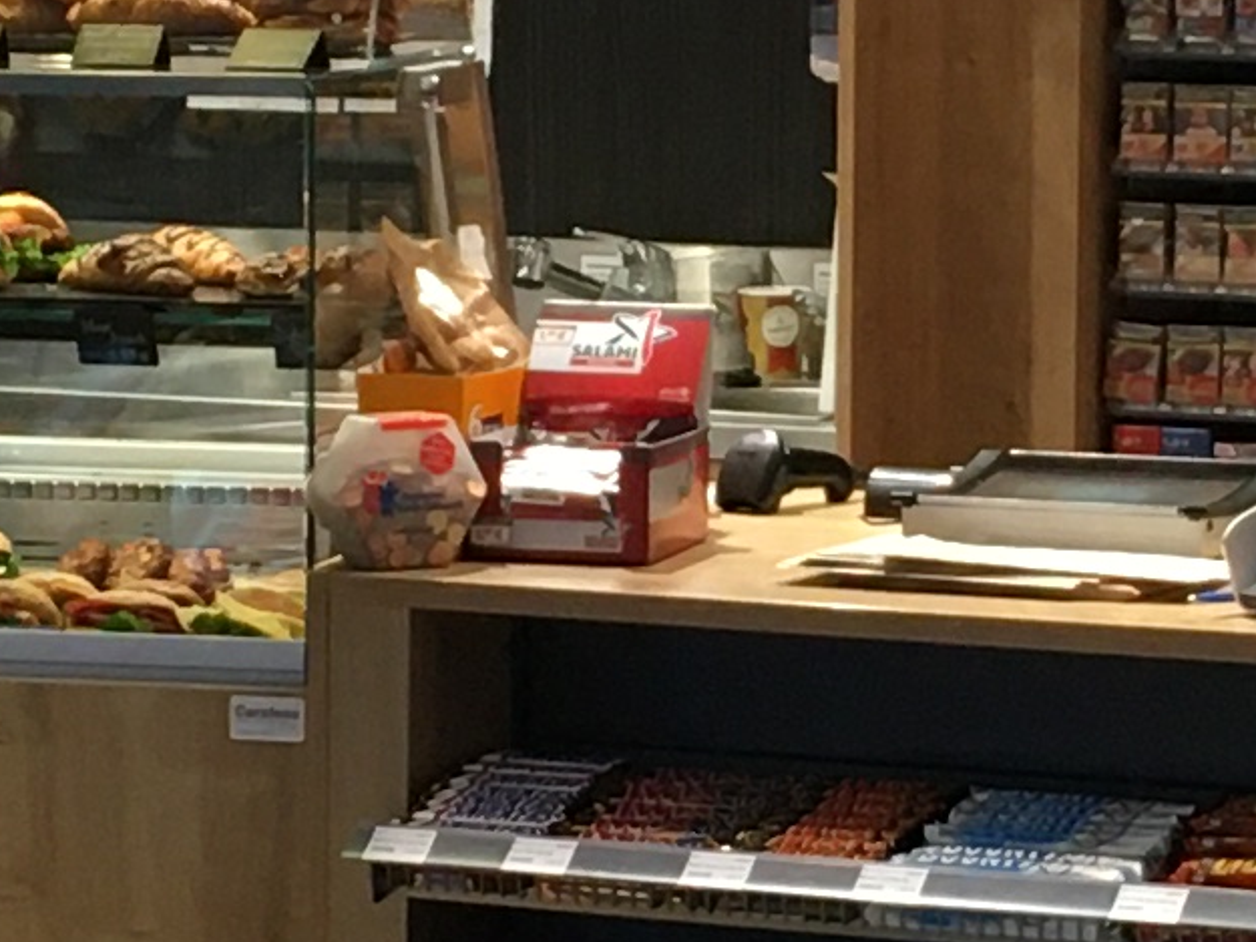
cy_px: 470
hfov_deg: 10.6
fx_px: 6786
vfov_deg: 7.9
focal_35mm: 187
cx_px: 870
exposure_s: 1/33
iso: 64
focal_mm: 4.15
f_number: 2.2
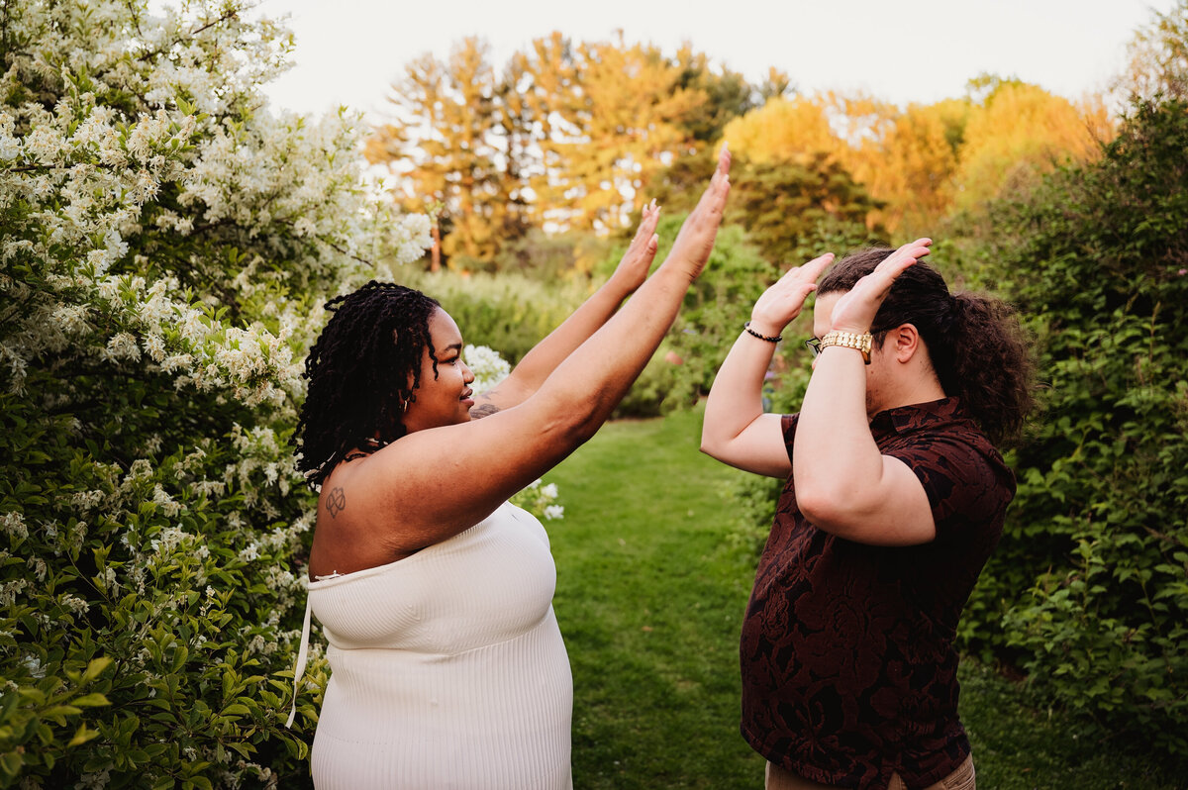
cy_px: 395
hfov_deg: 61.1
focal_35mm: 30
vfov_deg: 42.9
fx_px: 1006
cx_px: 594
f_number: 2.8
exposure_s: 1/320
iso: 320
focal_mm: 30.5
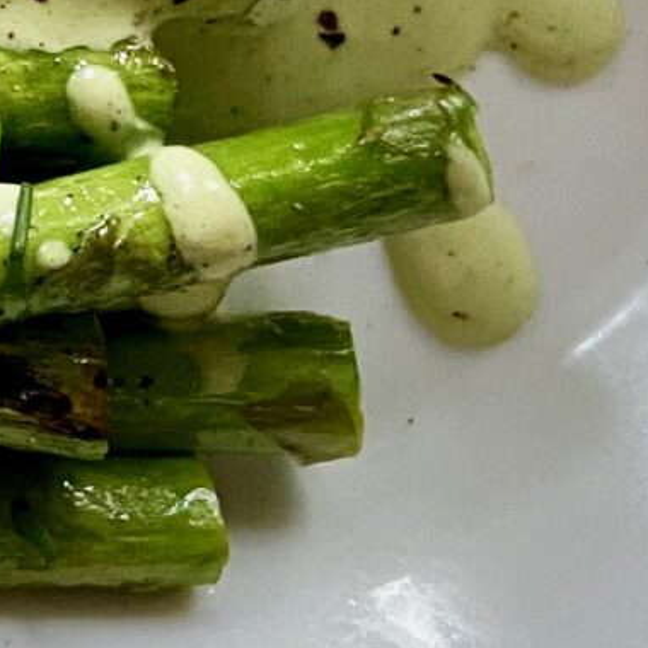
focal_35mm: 155
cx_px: -752
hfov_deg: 10.2
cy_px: -263
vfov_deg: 10.9
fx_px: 3283
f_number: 1.8
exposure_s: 1/60
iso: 250
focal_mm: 4.25
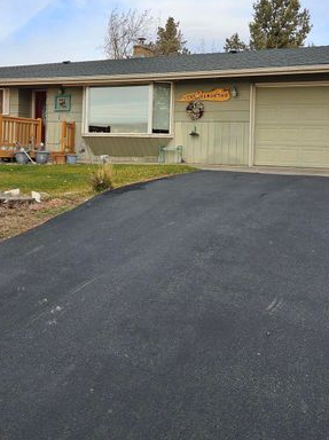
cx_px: 160
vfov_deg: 46.2
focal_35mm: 40
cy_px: 152
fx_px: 508
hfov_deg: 35.9
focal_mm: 5.4
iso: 25
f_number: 1.8
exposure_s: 1/514
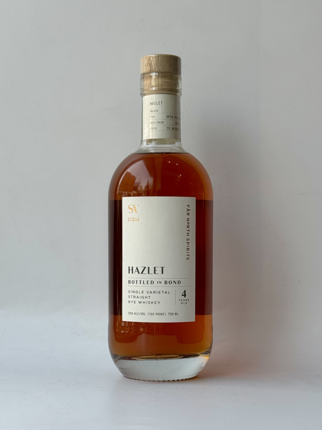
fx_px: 596
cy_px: 215
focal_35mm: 48
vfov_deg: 39.7
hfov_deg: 30.3
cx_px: 161
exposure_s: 1/120
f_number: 1.78
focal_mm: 6.76
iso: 50
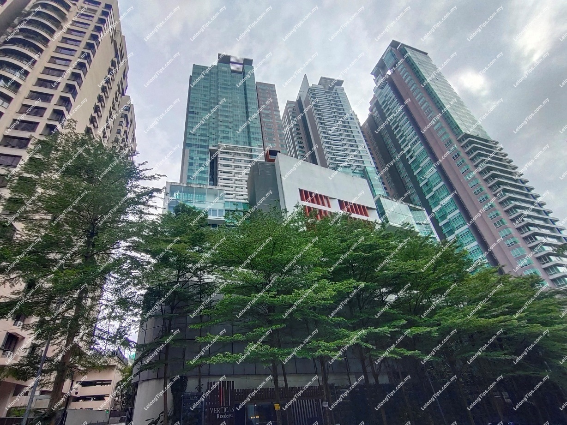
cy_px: 212
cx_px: 284
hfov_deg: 94.5
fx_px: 262
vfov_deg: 78.1
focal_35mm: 16
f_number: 2.2
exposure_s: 1/292
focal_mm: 1.66
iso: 50
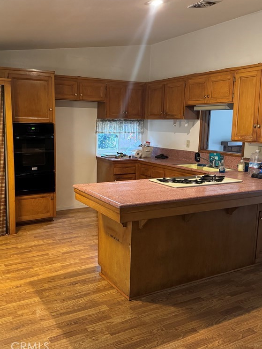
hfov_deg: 42.8
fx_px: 333
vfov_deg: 55.3
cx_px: 109
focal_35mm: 33
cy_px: 173
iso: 800
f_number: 1.78
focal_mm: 6.86
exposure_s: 1/60
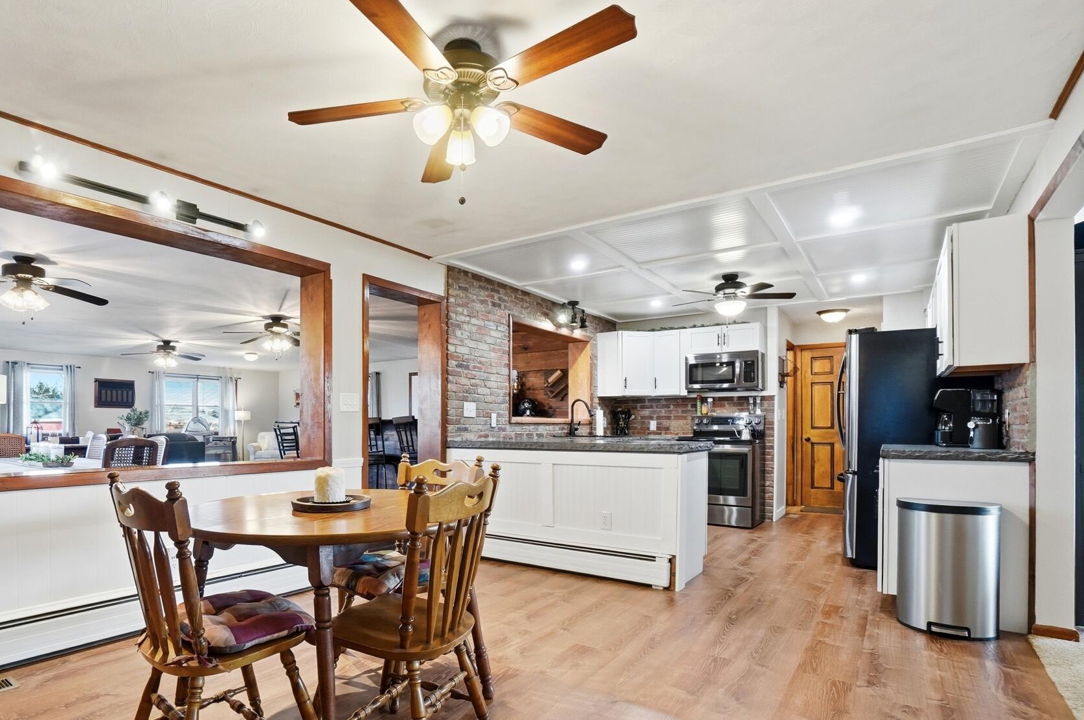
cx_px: 442
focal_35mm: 18
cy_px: 429
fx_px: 541
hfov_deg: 89.1
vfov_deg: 66.7
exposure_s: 1/60
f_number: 4
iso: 100
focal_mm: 10
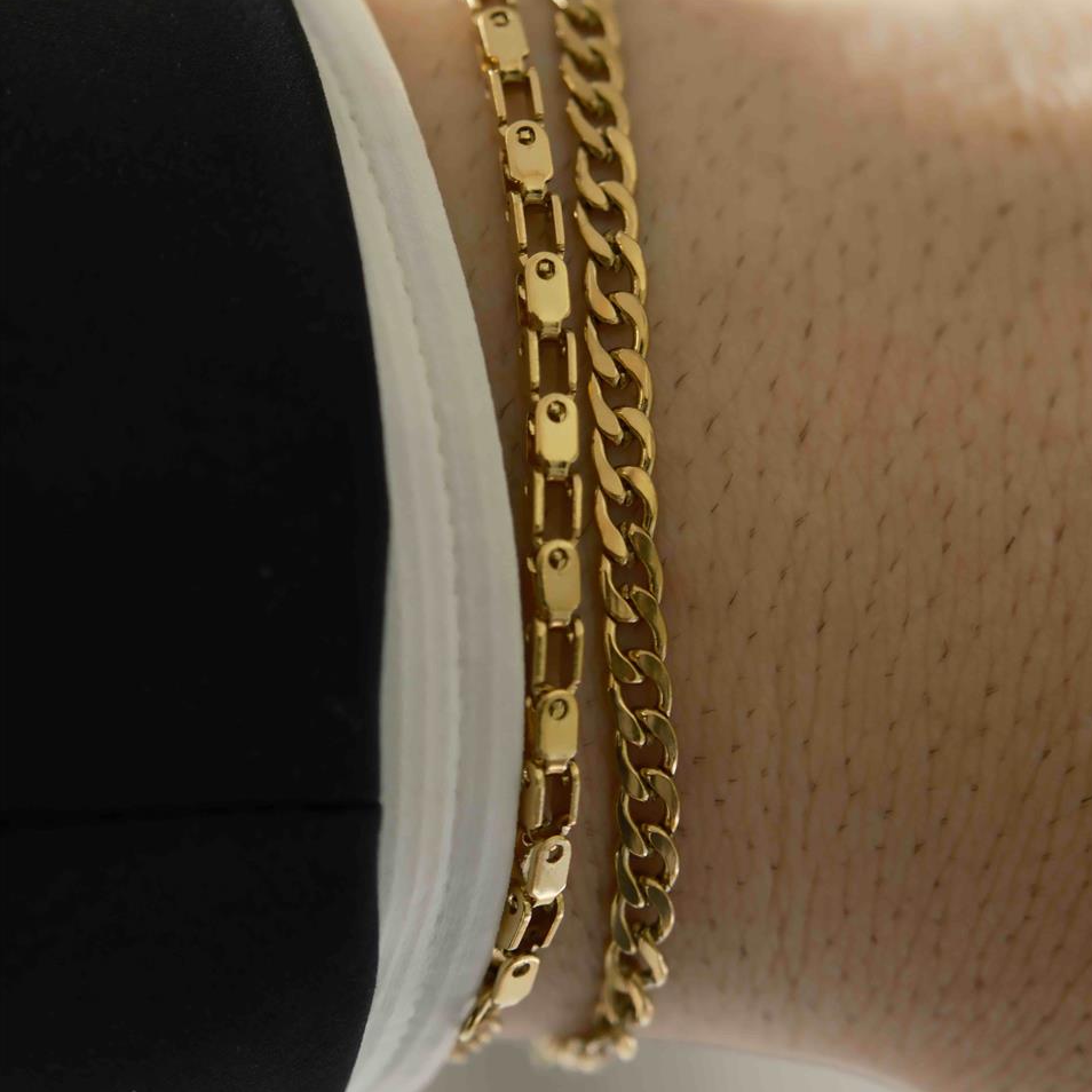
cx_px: 548
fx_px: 5496
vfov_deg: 11.3
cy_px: 398
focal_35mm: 154
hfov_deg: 11.3
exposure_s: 1/30
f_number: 4
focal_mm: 80
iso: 400
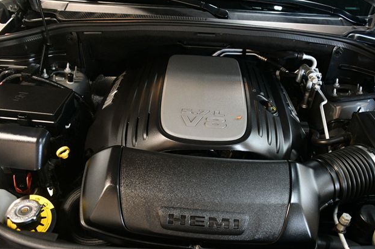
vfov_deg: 42.3
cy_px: 123
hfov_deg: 60.3
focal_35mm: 31
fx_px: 323
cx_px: 192
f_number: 3.5
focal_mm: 20
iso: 3200
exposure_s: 1/60
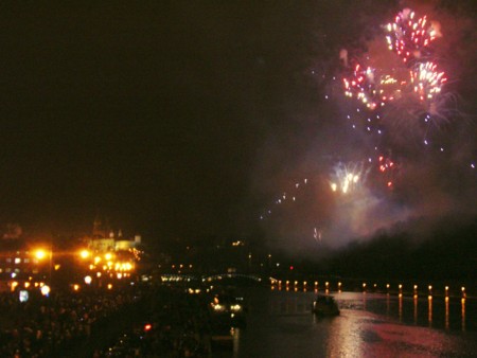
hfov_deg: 33.8
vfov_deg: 25.7
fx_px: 786
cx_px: 238
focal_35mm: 57
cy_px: 179
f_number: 3.6
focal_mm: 94
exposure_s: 1/8
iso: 256
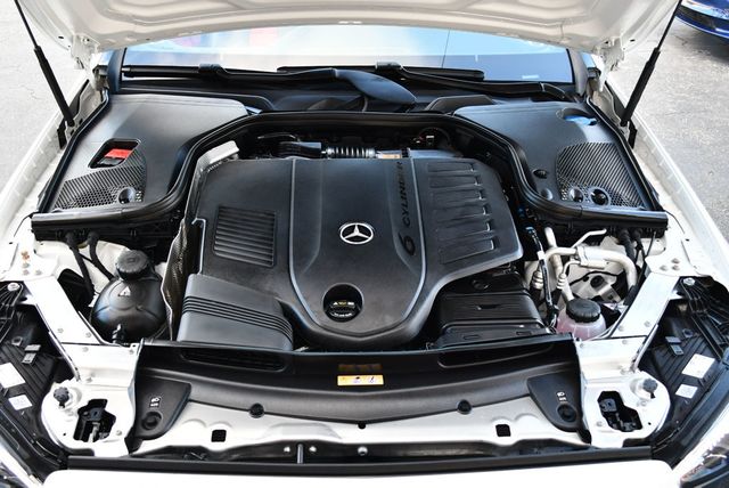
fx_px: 730
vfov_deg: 36.9
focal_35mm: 36
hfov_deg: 53.1
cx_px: 364
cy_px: 244
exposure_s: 1/250
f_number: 3.5
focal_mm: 18
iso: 450
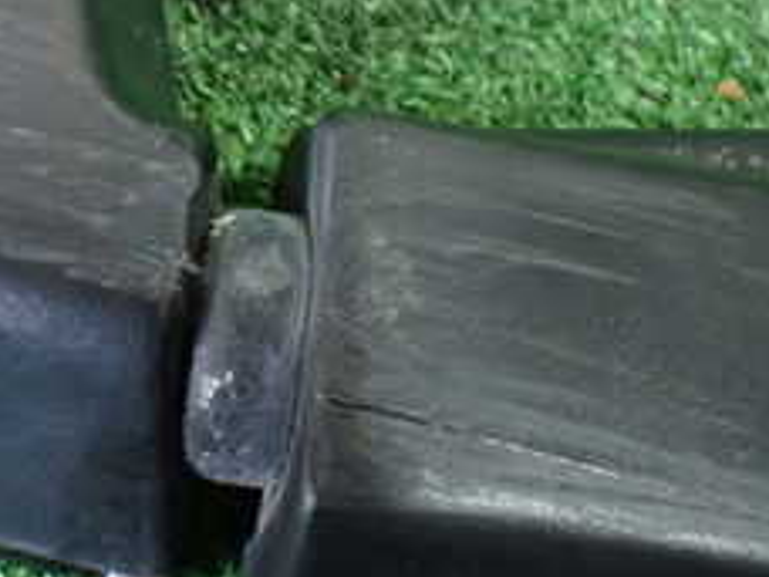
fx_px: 1755
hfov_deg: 24.1
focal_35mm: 79
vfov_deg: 18.6
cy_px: 159
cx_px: 88
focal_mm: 5.4
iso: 1000
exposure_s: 1/30
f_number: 2.3
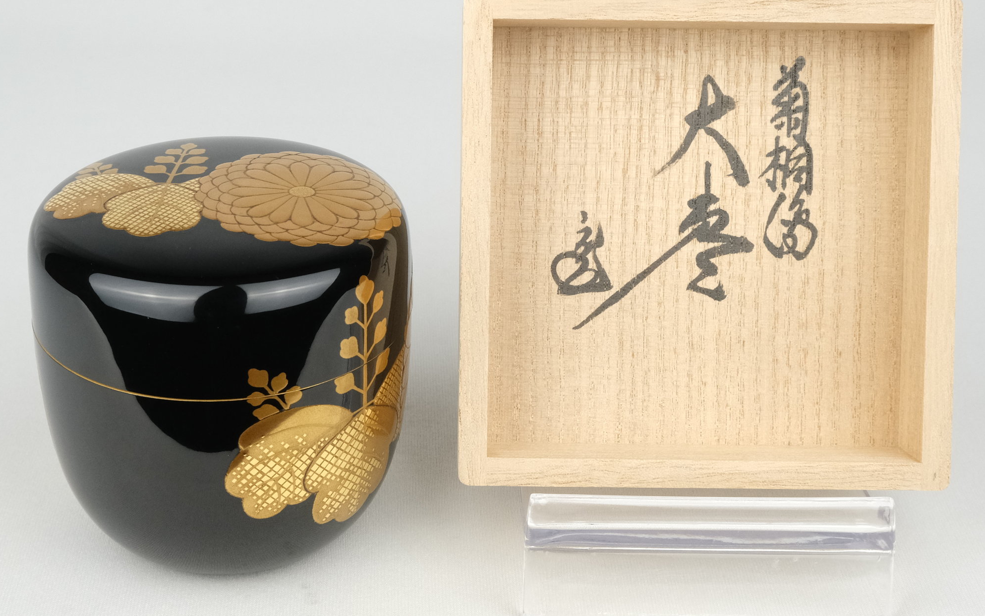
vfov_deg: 31.2
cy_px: 289
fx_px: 1101
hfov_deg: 48.2
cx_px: 491
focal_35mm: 41
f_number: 11
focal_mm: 26.4
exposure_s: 1/34
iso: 1600
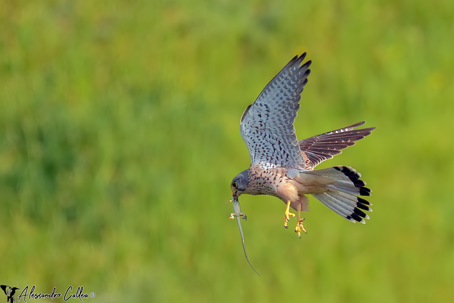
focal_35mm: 600
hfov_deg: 3.4
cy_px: 152
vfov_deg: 2.3
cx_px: 227
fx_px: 7565
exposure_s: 1/2000
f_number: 6.3
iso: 1000
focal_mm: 400
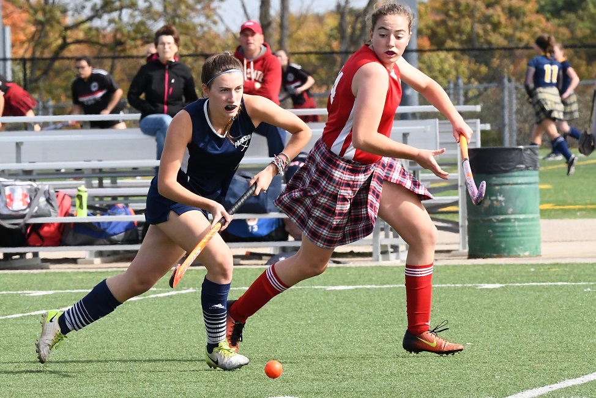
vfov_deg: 4.7
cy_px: 199
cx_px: 298
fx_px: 4844
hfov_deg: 7.0
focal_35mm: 292
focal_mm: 195
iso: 1000
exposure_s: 1/1000
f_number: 11
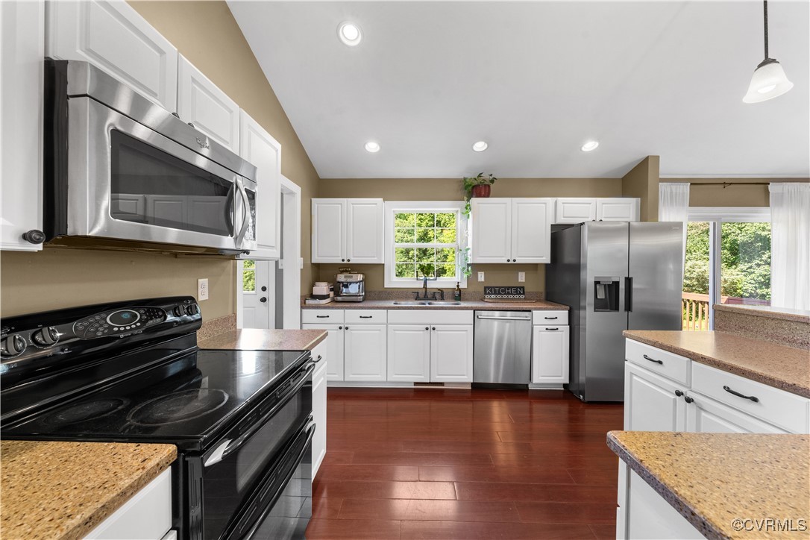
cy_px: 270
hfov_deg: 108.3
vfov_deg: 85.4
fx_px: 292
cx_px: 405
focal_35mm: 13
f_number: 9
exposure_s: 1/1.67
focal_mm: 13
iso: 1250
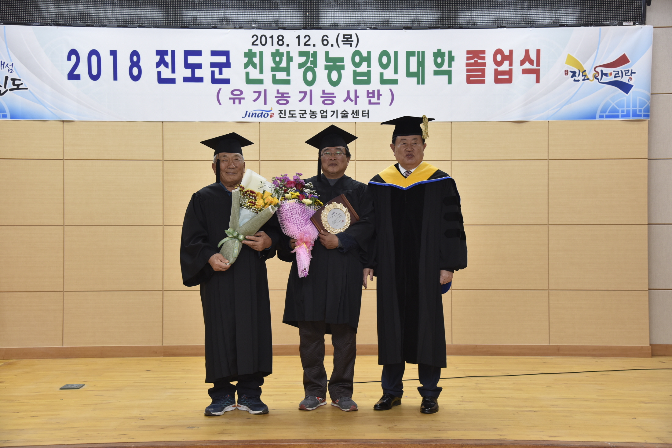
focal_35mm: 48
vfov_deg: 28.1
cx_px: 336
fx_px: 896
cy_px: 224
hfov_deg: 41.1
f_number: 4.5
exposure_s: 1/125
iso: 640
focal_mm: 48
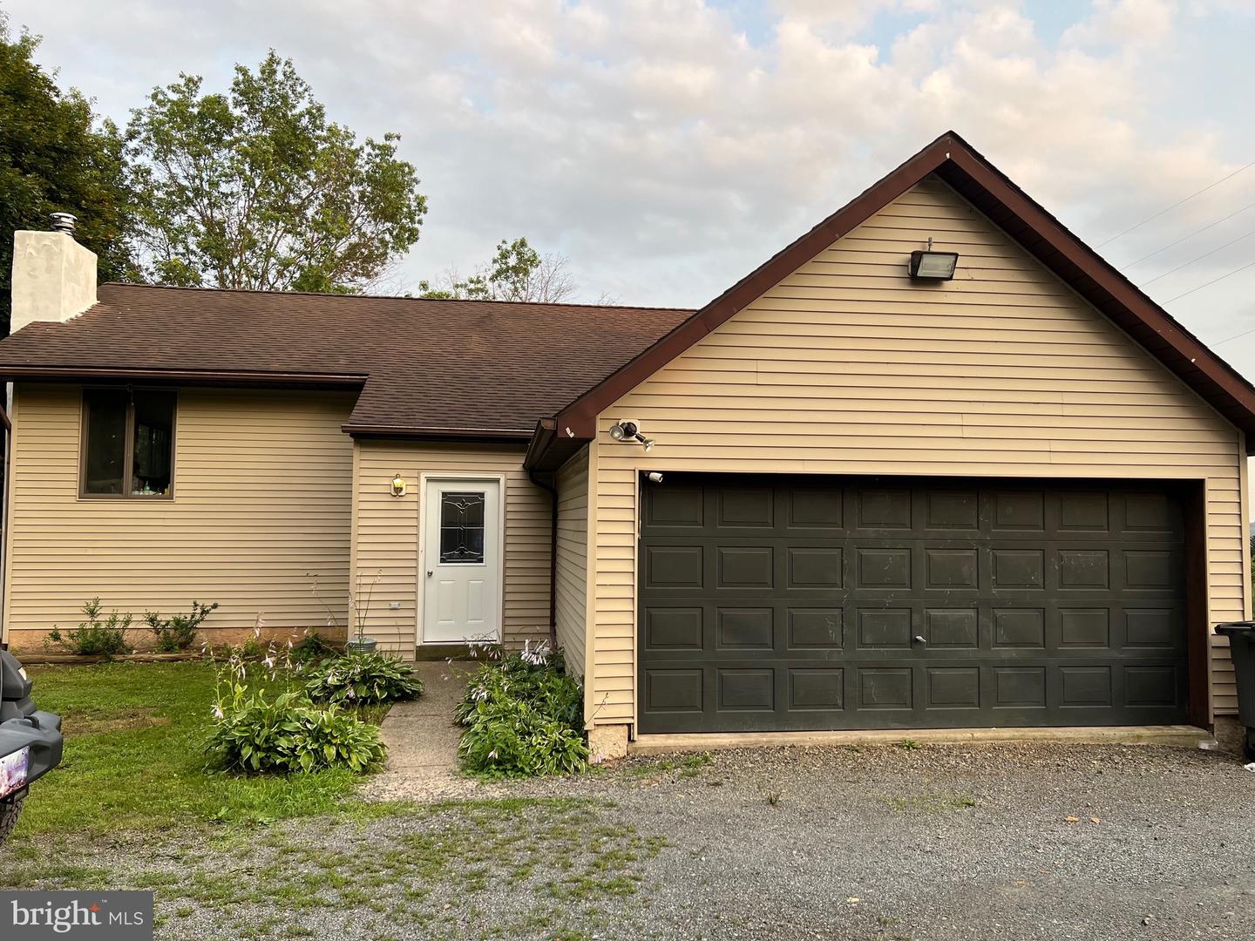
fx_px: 943
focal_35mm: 26
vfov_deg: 53.1
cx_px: 628
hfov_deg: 67.3
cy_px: 470
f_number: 1.5
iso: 50
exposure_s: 1/528
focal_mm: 5.7
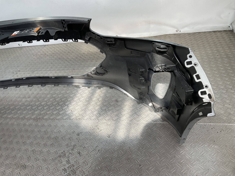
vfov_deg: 48.2
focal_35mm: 29
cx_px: 118
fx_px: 197
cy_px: 88
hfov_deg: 61.7
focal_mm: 3
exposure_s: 1/273
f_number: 1.8
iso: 16
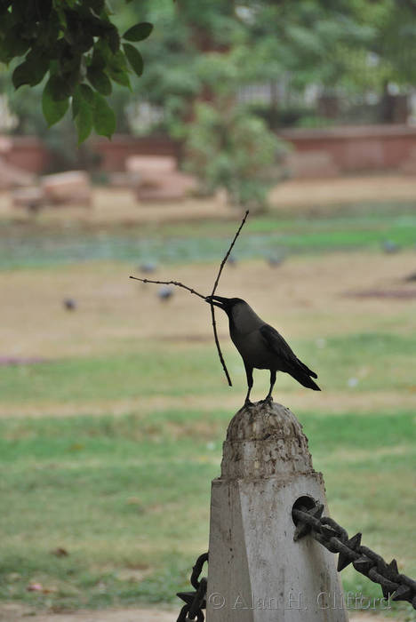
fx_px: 5189
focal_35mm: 300
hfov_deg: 4.6
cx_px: 208
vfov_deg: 6.9
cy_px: 311
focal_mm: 200
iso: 100
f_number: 5.6
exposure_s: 1/80
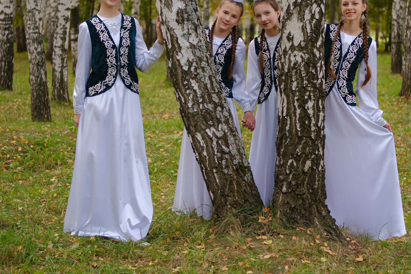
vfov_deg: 13.7
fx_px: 1142
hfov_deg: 20.4
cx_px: 233
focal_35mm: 100
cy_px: 100
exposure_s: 1/300
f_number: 2
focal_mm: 50
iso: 125
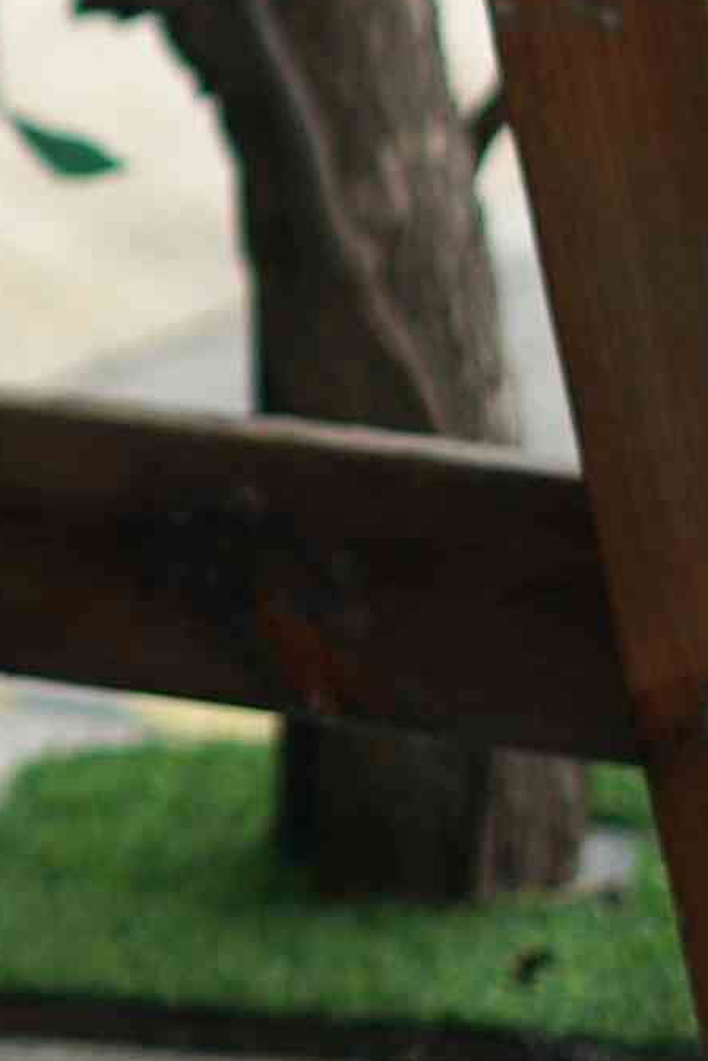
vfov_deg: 6.5
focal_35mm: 316
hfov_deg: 4.3
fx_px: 9312
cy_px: -234
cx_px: -806
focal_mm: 50
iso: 200
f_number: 1.8
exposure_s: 1/3200
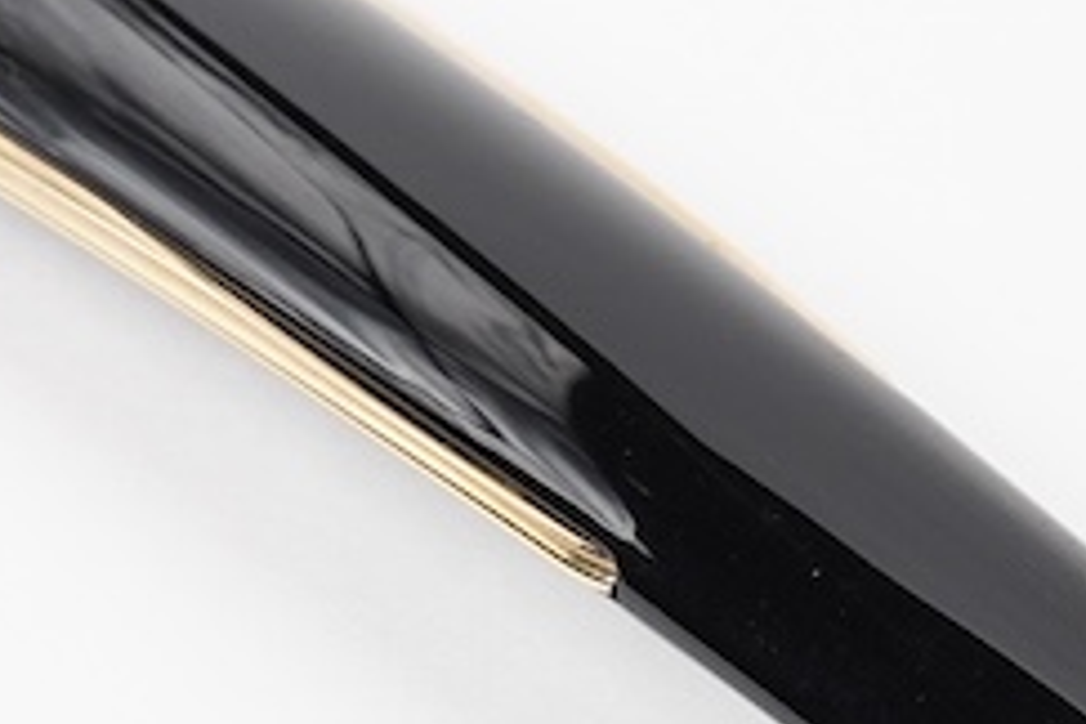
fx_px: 6274
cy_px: 1019
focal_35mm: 208
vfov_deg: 6.5
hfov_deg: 9.8
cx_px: 1088
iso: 400
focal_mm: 30
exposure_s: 1/100
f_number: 16
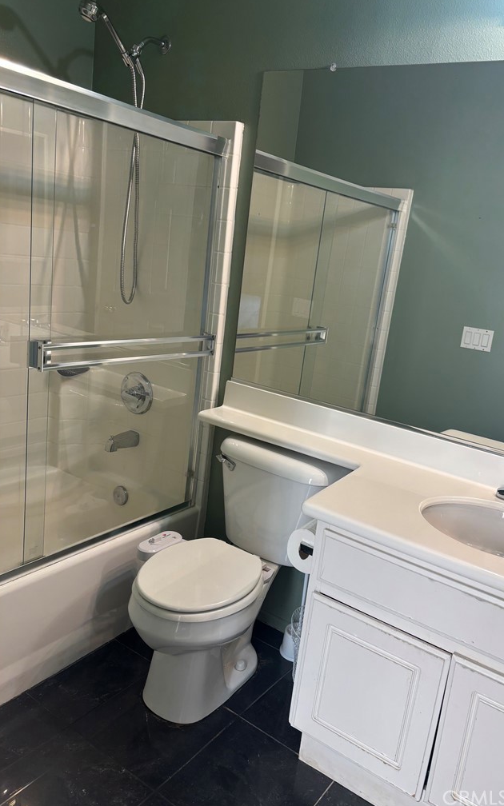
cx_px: 300
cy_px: 400
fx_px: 615
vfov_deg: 66.5
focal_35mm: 28
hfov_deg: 44.3
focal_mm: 5.96
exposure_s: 1/120
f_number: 1.6
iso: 64
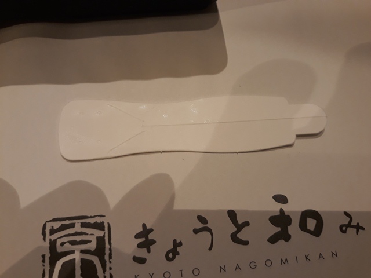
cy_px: 139
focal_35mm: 27
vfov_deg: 51.4
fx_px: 289
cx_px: 186
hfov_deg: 65.3
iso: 100
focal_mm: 3.71
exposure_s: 1/40
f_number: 1.7
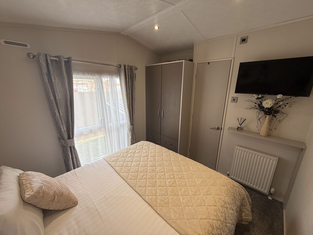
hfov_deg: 102.1
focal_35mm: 14
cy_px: 118
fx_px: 127
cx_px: 156
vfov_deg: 85.7
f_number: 2.2
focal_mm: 2.22
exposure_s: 1/121
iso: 50
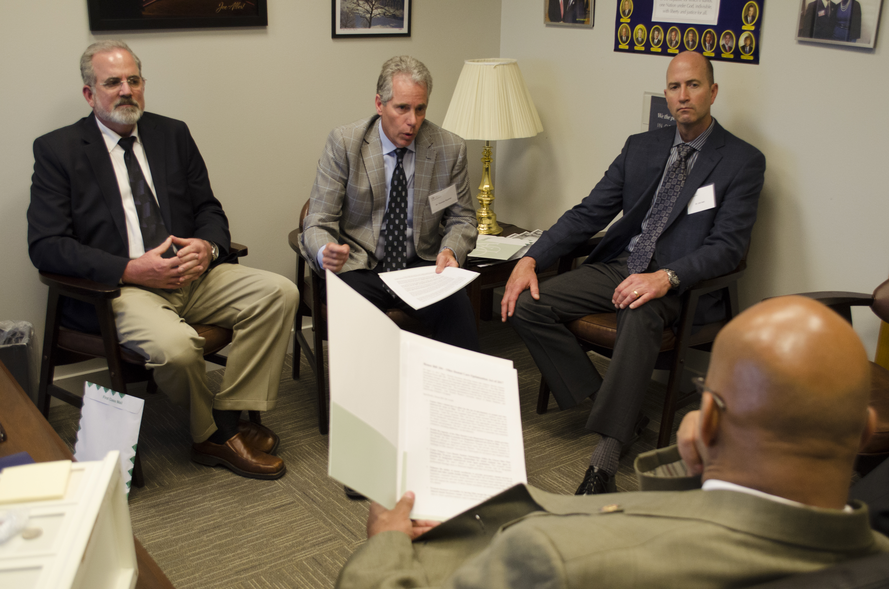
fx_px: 961
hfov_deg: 49.6
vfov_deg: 34.1
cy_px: 294
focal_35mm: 39
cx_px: 444
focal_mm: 26
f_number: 4.2
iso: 1000
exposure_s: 1/80
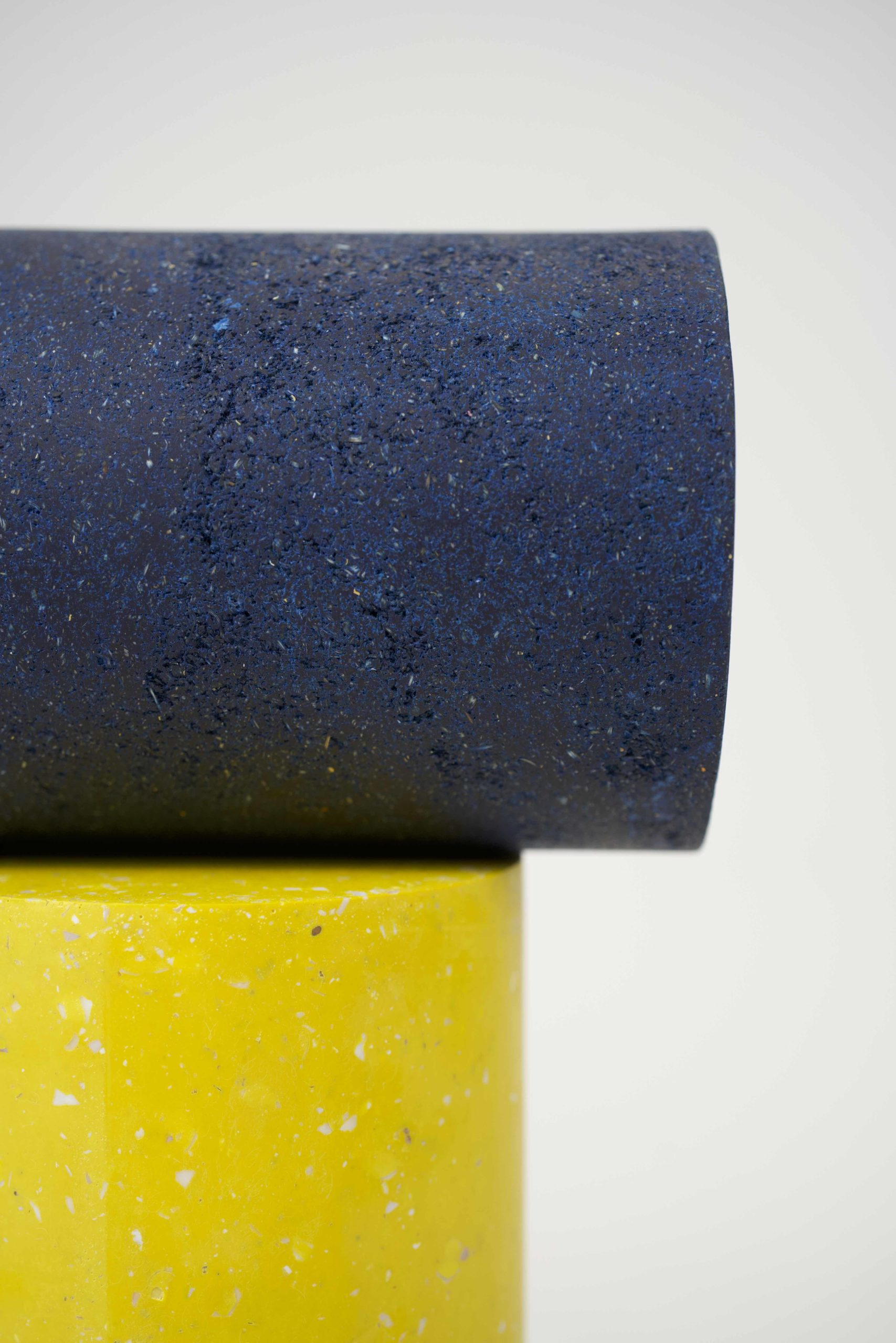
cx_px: 448
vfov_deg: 39.6
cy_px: 672
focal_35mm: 50
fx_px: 1866
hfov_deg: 27.0
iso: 640
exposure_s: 1/60
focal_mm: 50
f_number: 4
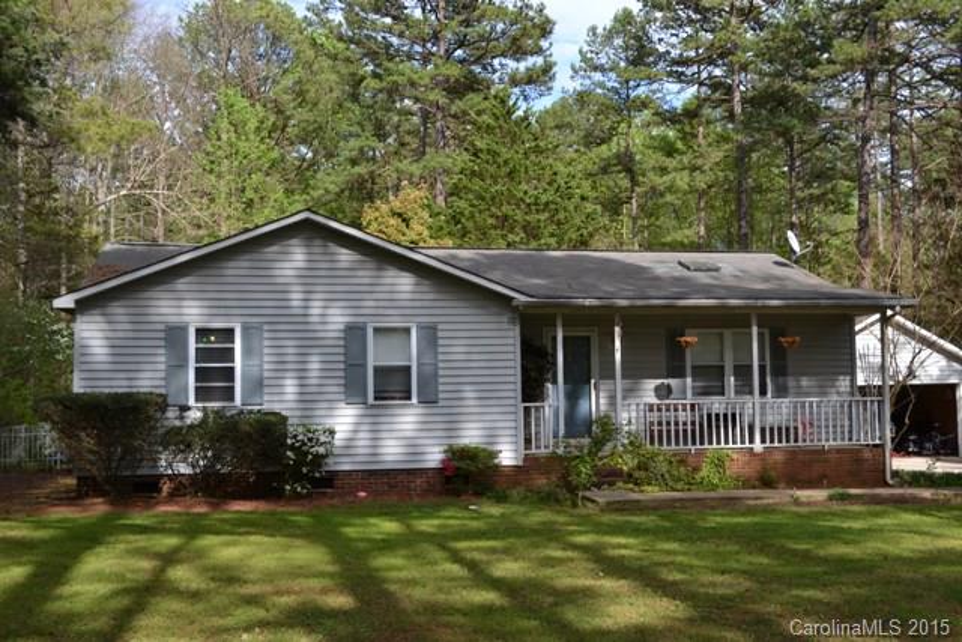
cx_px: 481
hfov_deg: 49.5
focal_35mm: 39
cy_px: 321
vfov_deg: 34.2
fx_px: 1042
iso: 100
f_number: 6.3
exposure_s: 1/160
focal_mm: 26
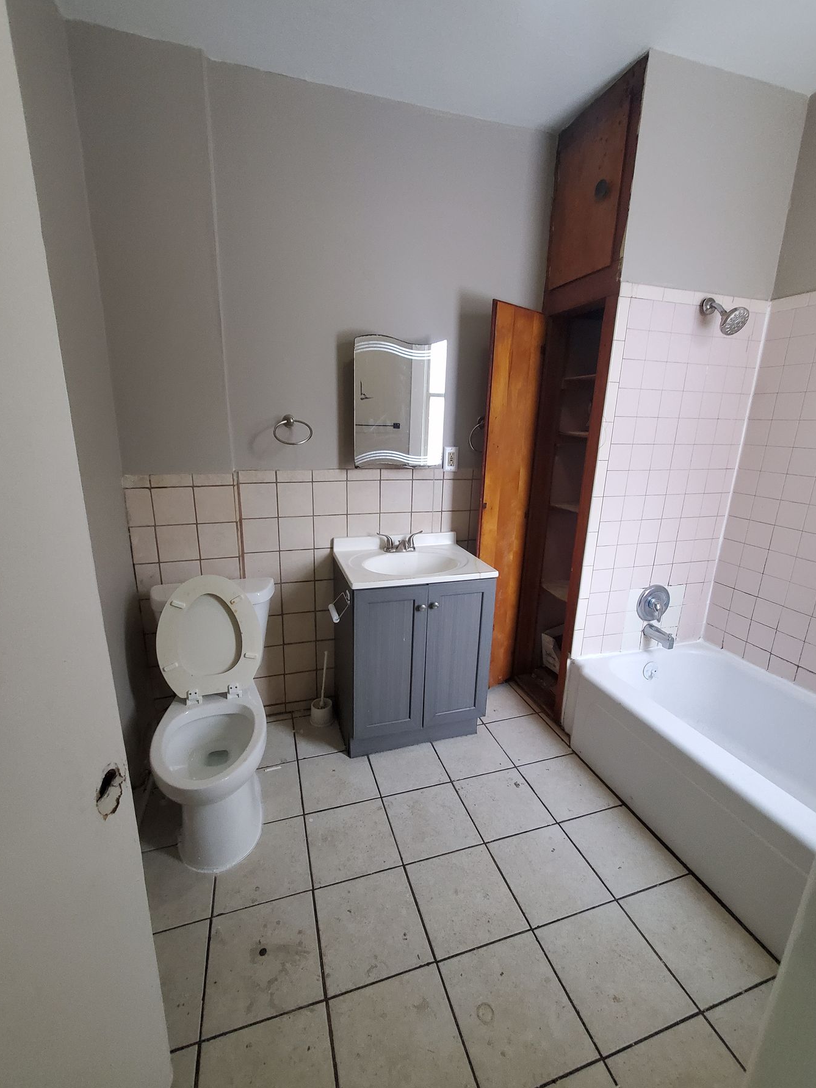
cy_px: 543
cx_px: 413
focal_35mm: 14
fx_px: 440
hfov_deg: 85.7
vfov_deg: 102.1
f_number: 2.2
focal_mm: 1.8
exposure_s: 1/60
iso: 500
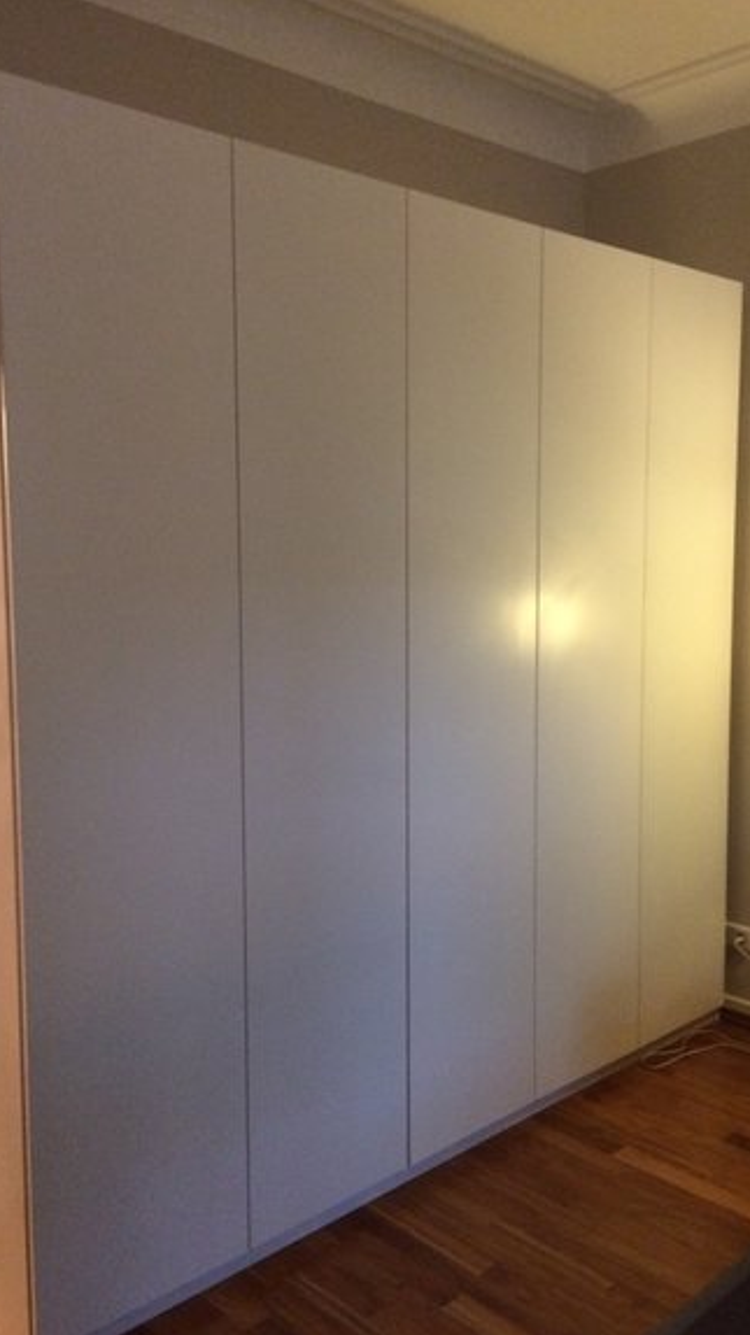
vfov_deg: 61.0
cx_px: 344
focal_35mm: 32
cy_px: 671
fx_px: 1132
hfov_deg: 36.6
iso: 320
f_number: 2.2
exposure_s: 1/17
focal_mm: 4.15
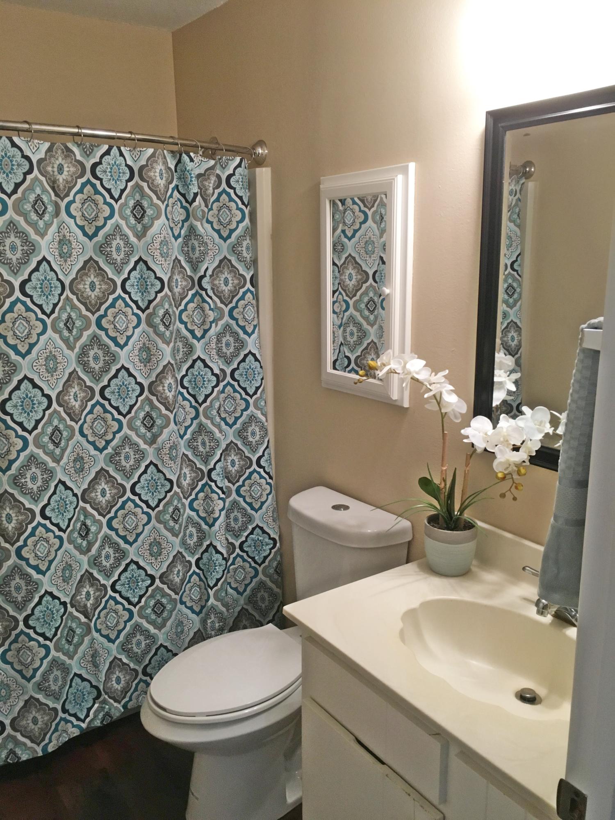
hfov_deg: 48.2
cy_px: 410
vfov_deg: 61.7
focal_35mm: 29
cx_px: 308
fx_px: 687
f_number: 2.2
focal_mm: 4.15
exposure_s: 1/30
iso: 100
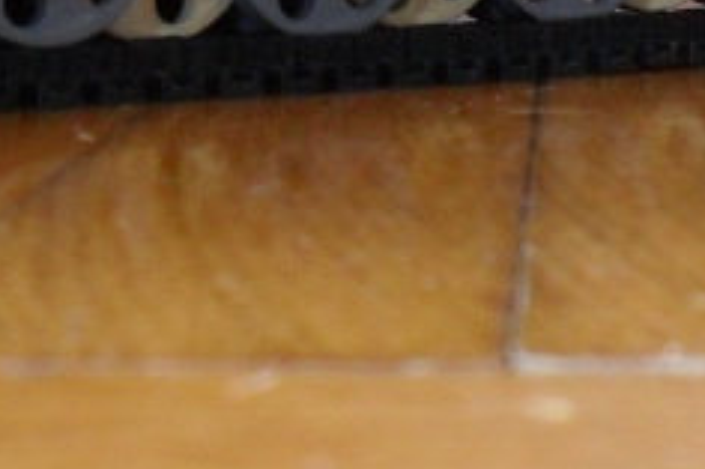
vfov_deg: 8.5
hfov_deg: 13.0
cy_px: -221
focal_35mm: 158
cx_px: 329
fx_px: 3092
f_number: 3.2
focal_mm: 6.3
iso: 200
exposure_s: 1
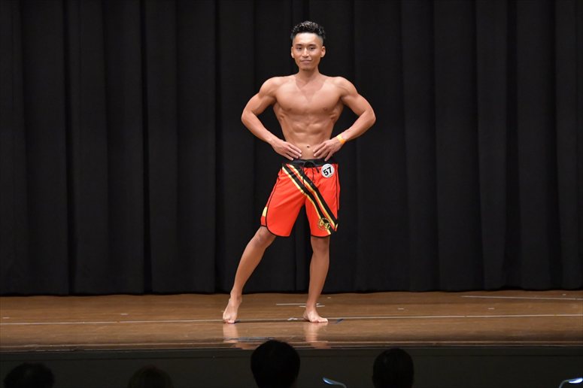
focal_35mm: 217
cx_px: 292
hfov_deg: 9.5
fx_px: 3513
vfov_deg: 6.3
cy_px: 194
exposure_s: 1/400
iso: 6400
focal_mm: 145
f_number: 5.6
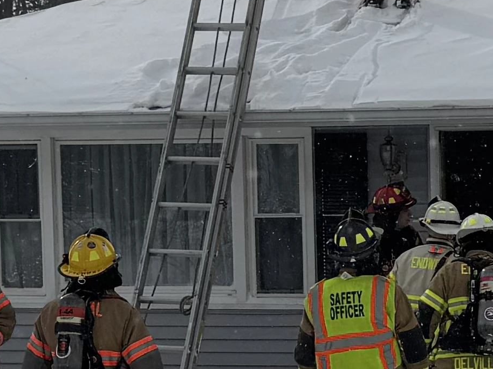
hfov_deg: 12.8
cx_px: 594
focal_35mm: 150
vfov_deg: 9.9
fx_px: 2136
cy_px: 310
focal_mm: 6.76
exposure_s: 1/12346
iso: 80
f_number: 1.78
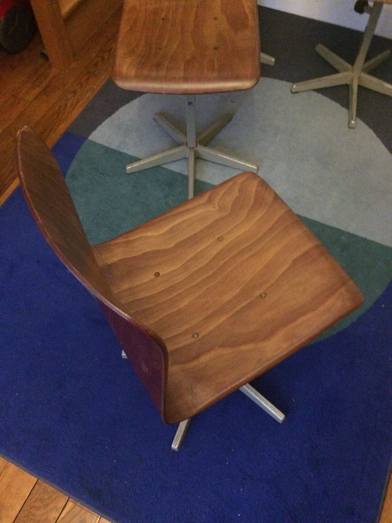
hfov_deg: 48.2
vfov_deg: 61.7
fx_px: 438
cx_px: 196
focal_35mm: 29
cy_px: 262
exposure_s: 1/17
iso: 640
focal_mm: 4.15
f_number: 2.2
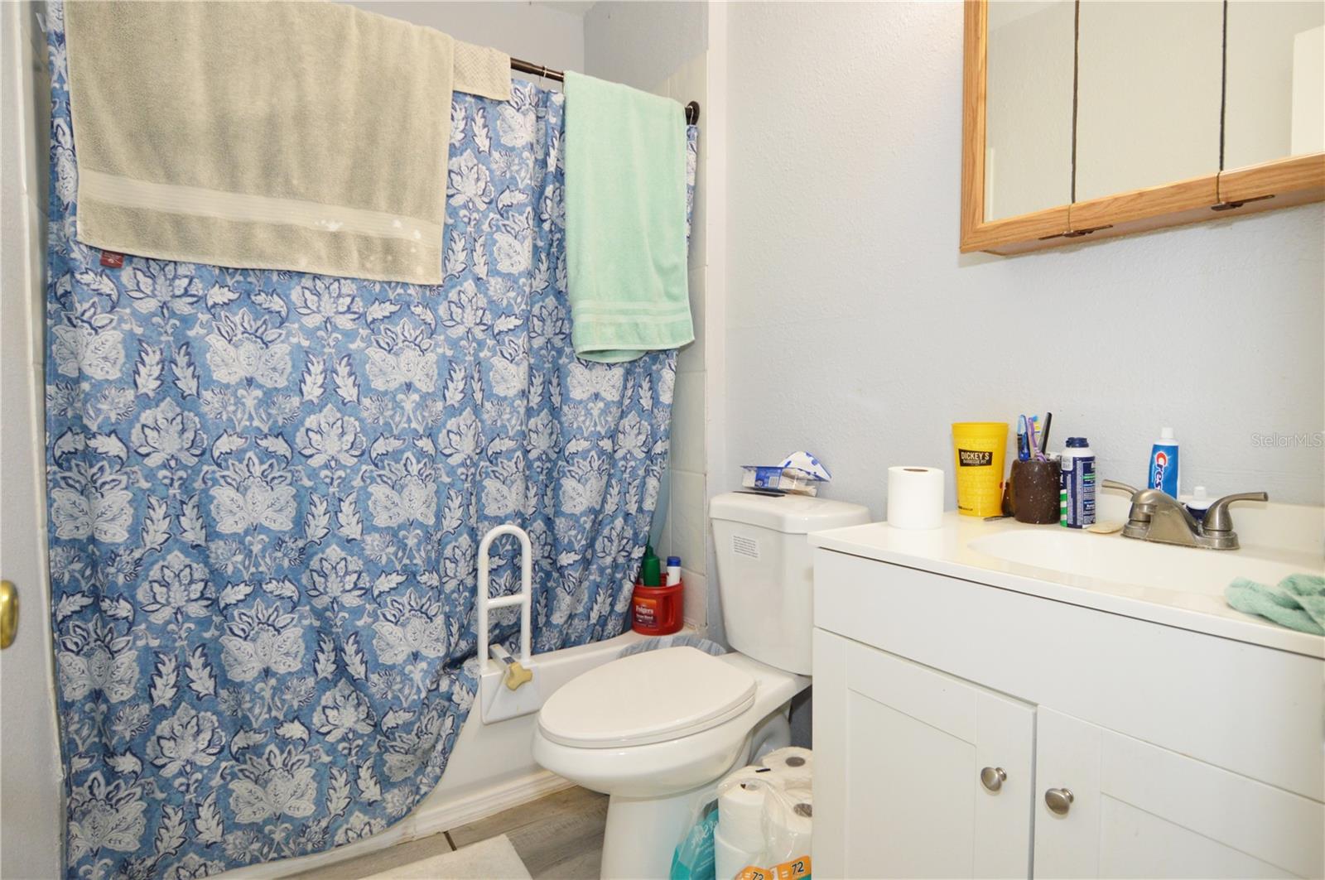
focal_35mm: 18
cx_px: 662
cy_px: 440
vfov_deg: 67.3
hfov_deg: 90.1
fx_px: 662
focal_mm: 12
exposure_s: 1/60
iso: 640
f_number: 4
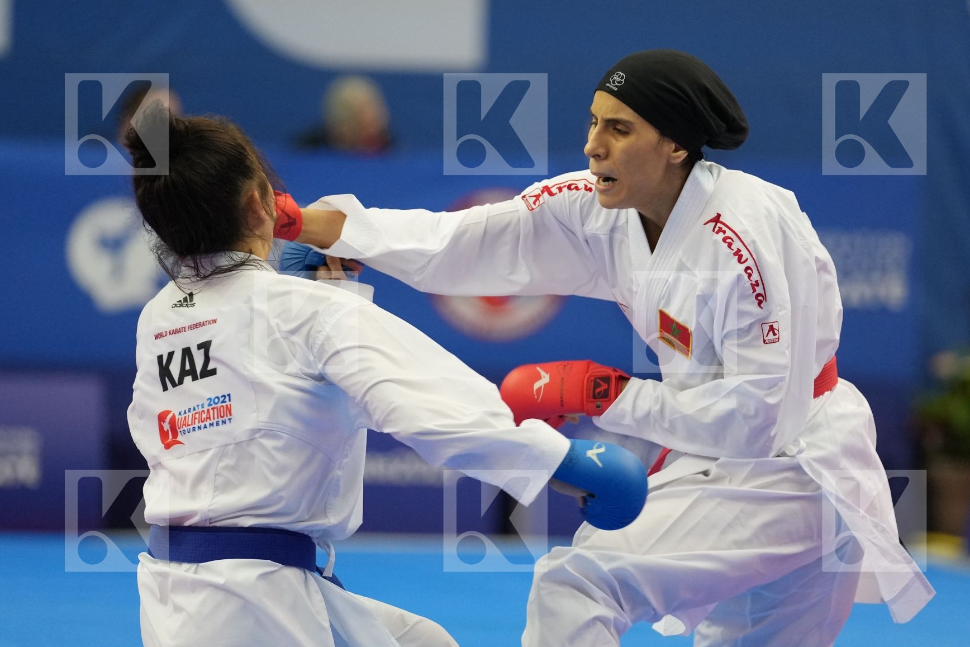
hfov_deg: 10.5
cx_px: 496
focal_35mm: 196
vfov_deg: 7.0
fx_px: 5280
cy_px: 322
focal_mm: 189
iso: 2500
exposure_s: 1/1000
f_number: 2.8
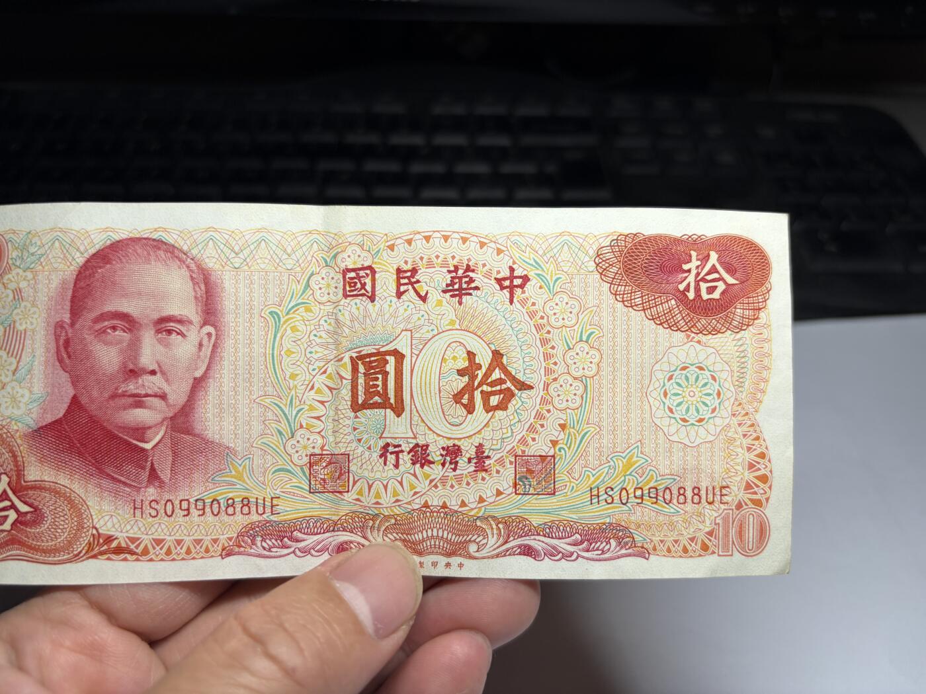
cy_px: 347
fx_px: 696
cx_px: 463
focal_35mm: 26
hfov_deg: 67.3
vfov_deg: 53.1
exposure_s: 1/163
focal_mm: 5.96
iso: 32
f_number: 1.6
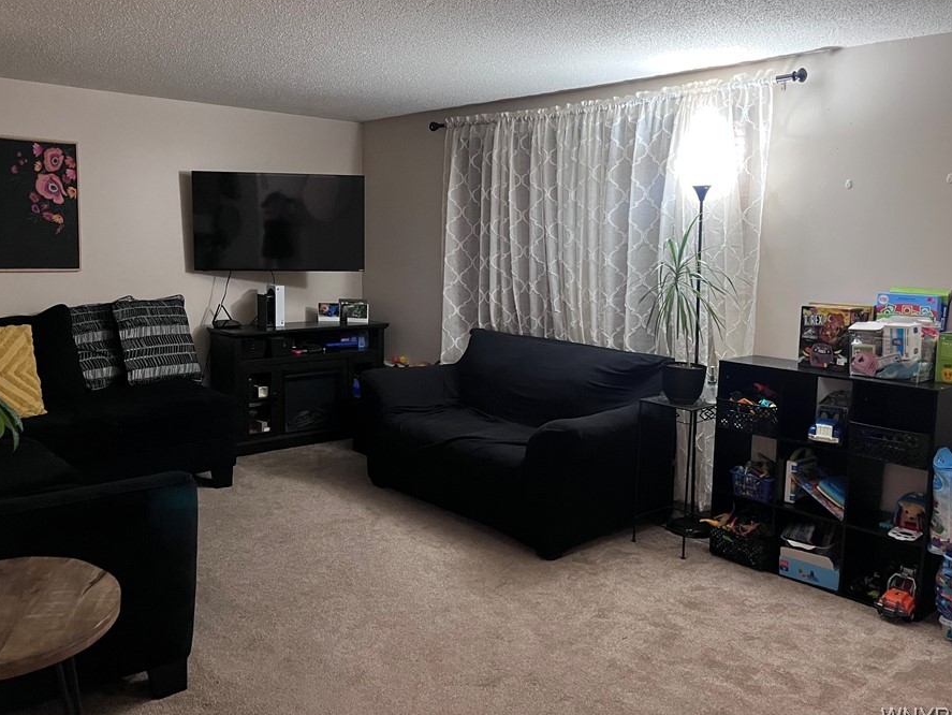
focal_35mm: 30
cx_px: 443
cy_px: 329
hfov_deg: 59.9
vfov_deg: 46.8
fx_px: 825
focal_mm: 5.1
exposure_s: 1/40
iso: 640
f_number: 1.6
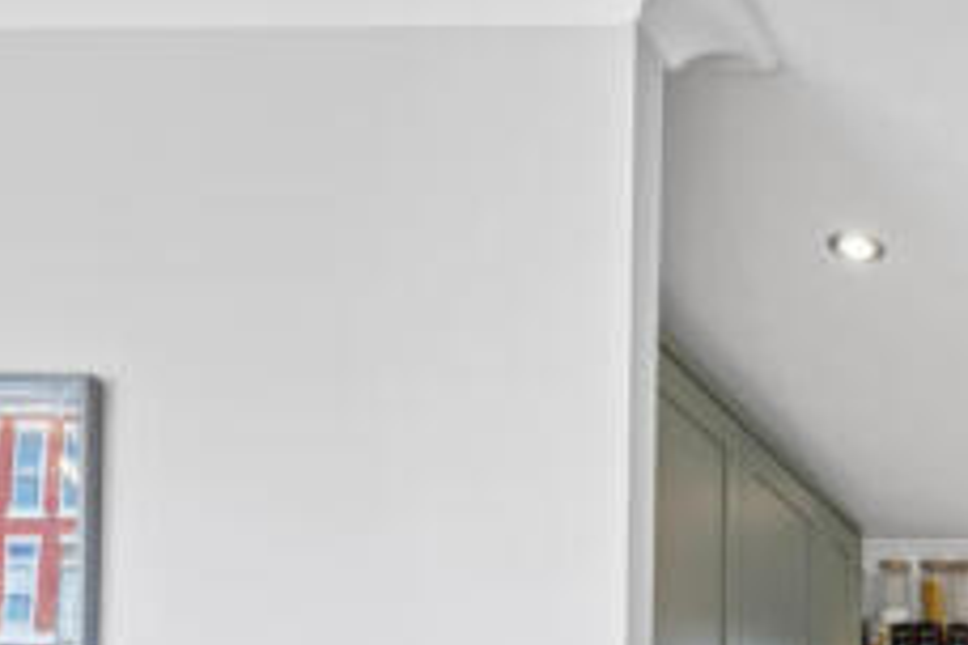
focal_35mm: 46
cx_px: 1185
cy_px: 883
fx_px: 1237
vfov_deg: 24.6
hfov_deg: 33.8
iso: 200
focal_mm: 16
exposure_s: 1.3
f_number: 16
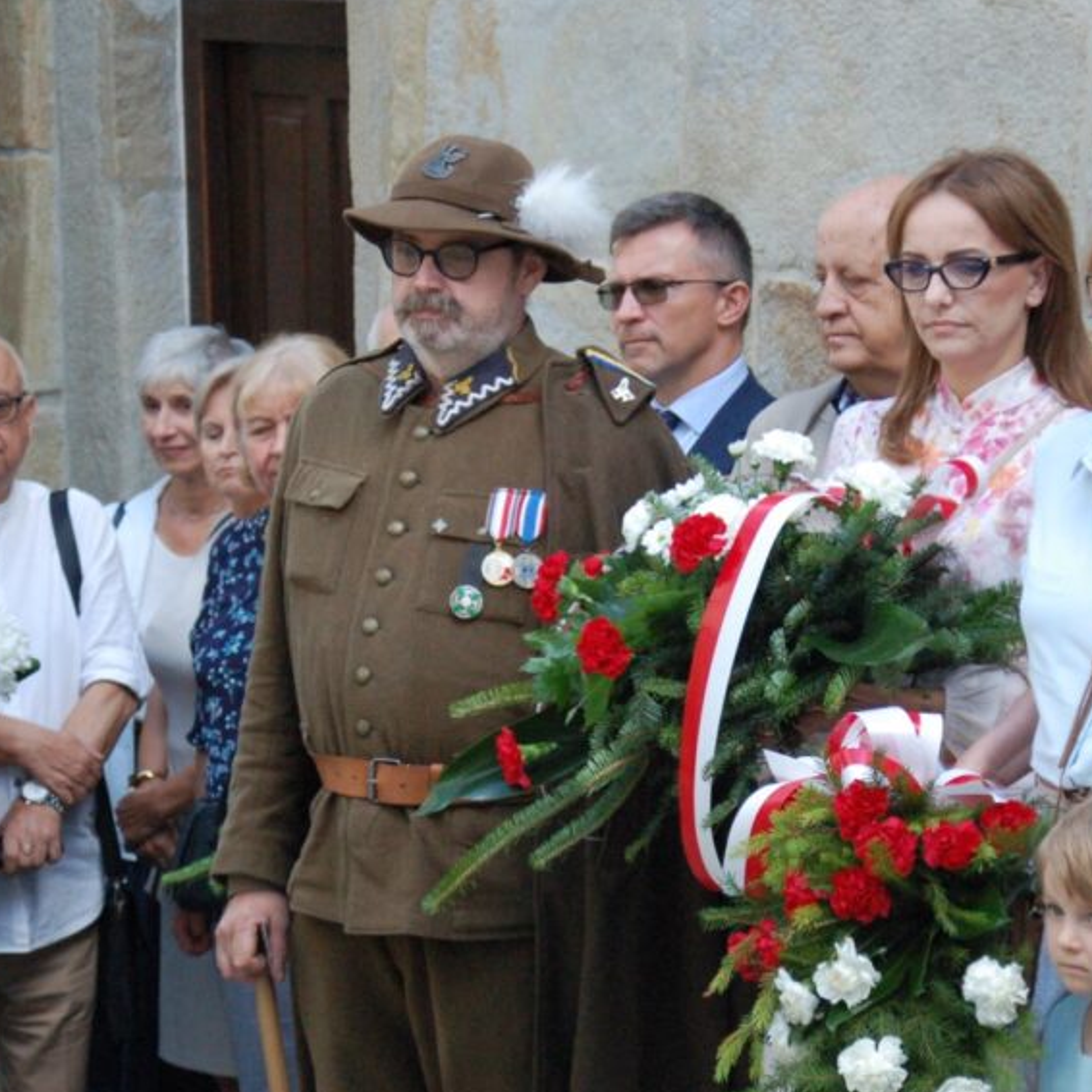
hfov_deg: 10.0
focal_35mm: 174
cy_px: 585
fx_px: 6210
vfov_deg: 10.0
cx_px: 878
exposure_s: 1/400
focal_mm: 80
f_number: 5.6
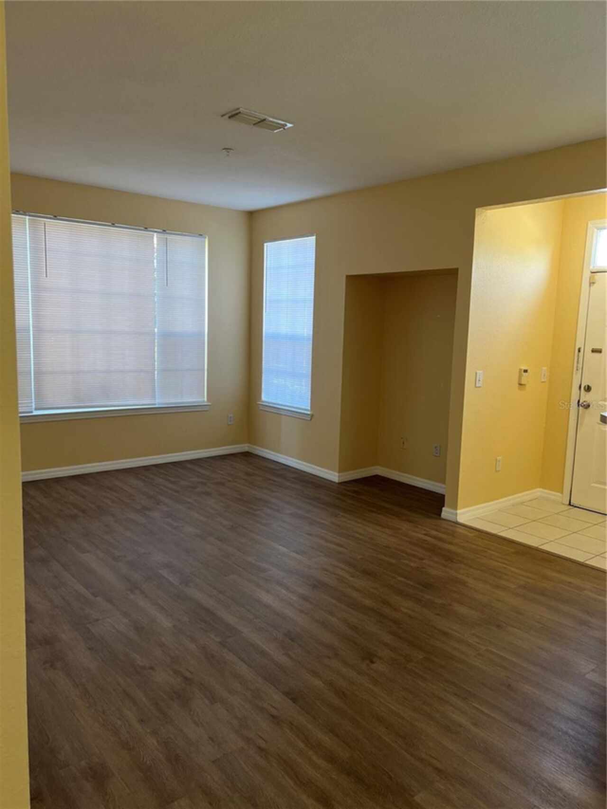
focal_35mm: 26
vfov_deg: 67.3
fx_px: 608
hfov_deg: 53.1
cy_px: 404
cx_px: 304
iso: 64
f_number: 1.5
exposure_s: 1/60
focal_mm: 5.7
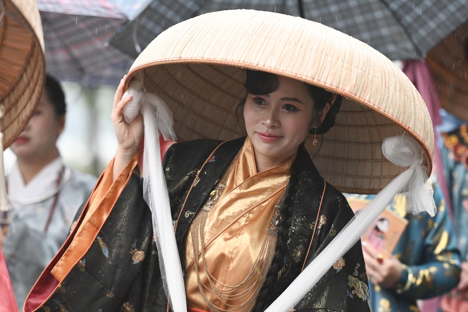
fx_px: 2144
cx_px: 234
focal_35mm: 165
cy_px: 156
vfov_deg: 8.3
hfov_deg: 12.5
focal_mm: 165
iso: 1600
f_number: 3.2
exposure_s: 1/320
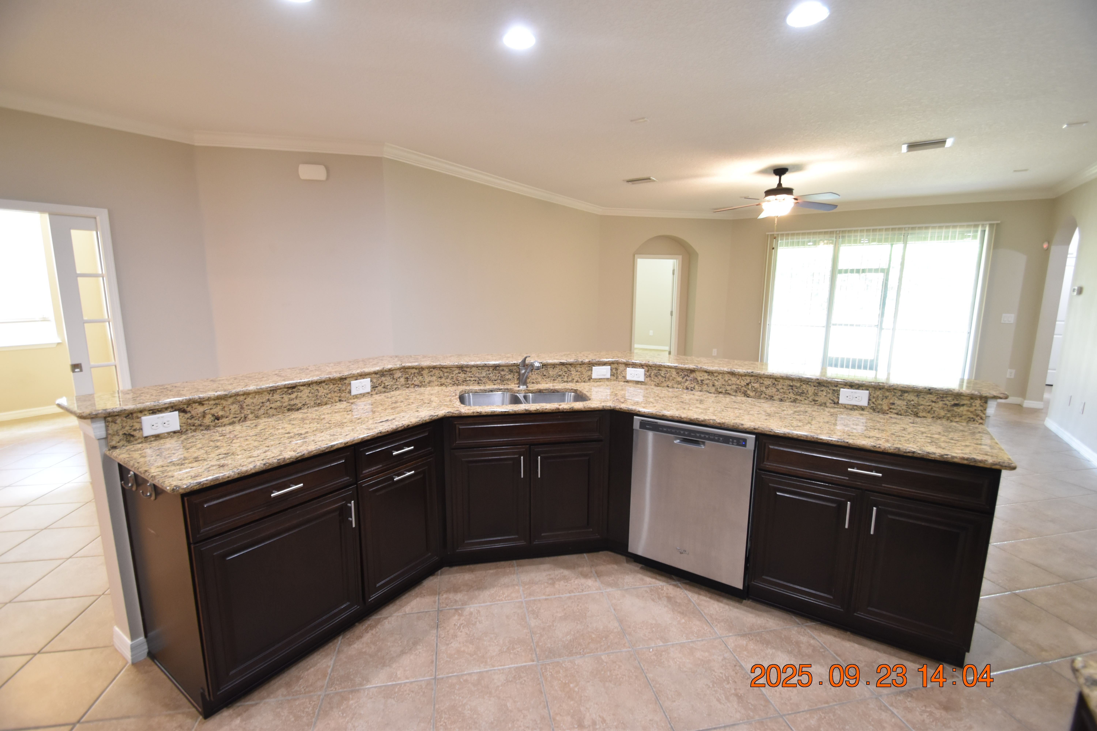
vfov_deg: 77.3
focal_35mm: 15
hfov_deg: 100.4
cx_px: 548
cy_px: 366
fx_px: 457
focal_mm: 10
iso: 800
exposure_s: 1/15
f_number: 3.5
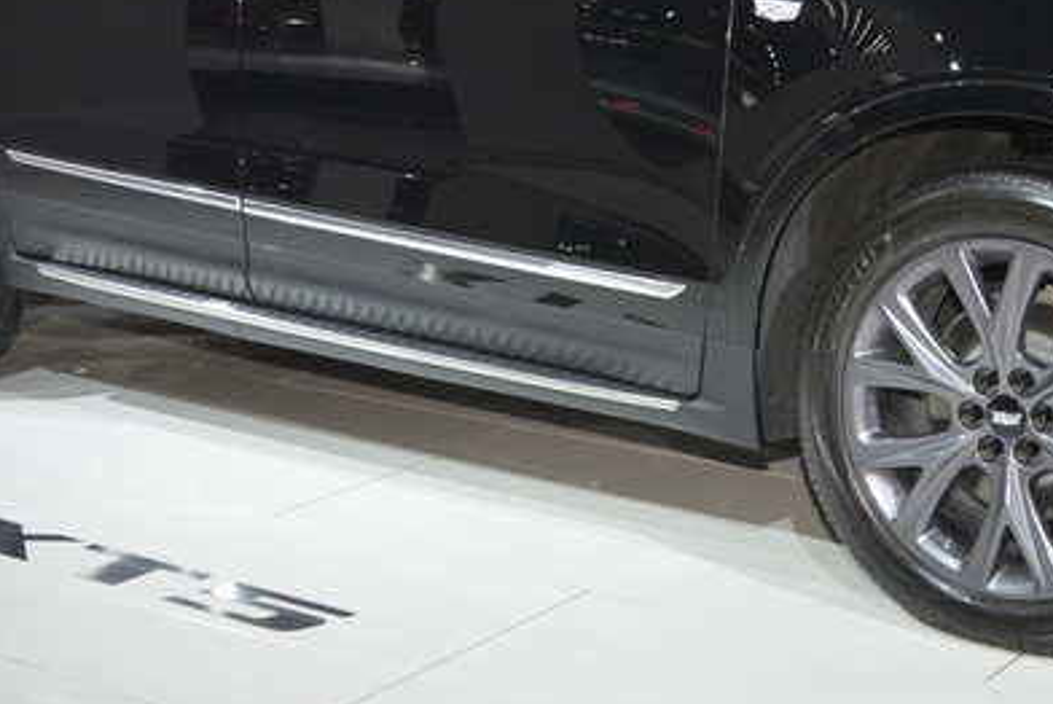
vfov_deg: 19.7
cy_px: 78
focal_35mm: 68
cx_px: 758
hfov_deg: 29.3
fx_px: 1990
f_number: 8
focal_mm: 29
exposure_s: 1/100
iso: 1600
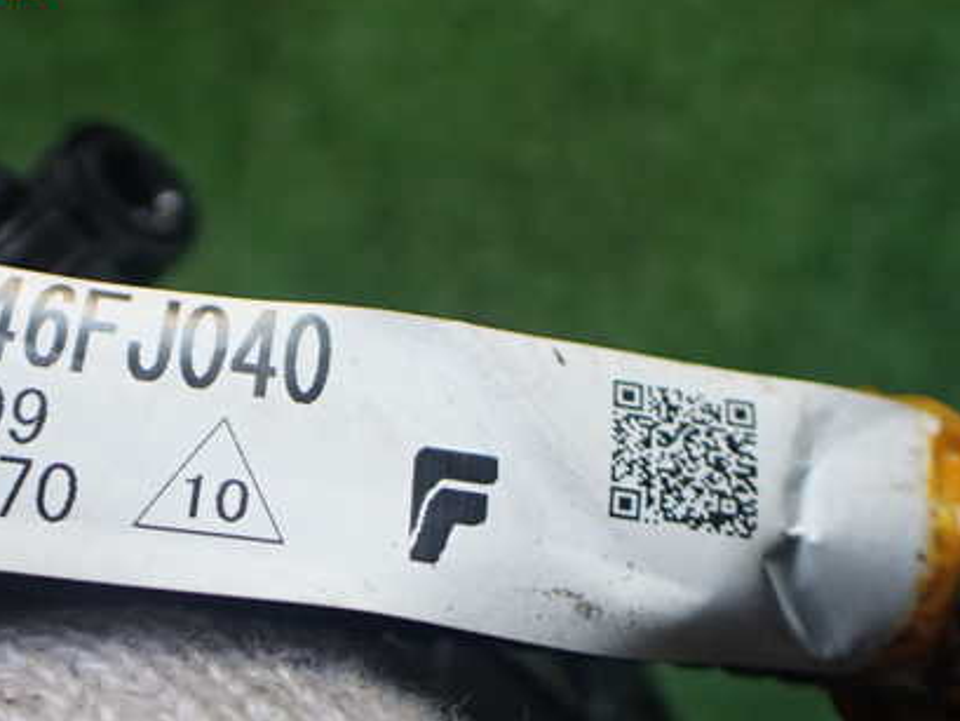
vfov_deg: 32.6
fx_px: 1221
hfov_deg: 42.3
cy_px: 481
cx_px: 317
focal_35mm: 44
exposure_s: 1/125
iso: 250
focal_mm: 5.4
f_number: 2.3
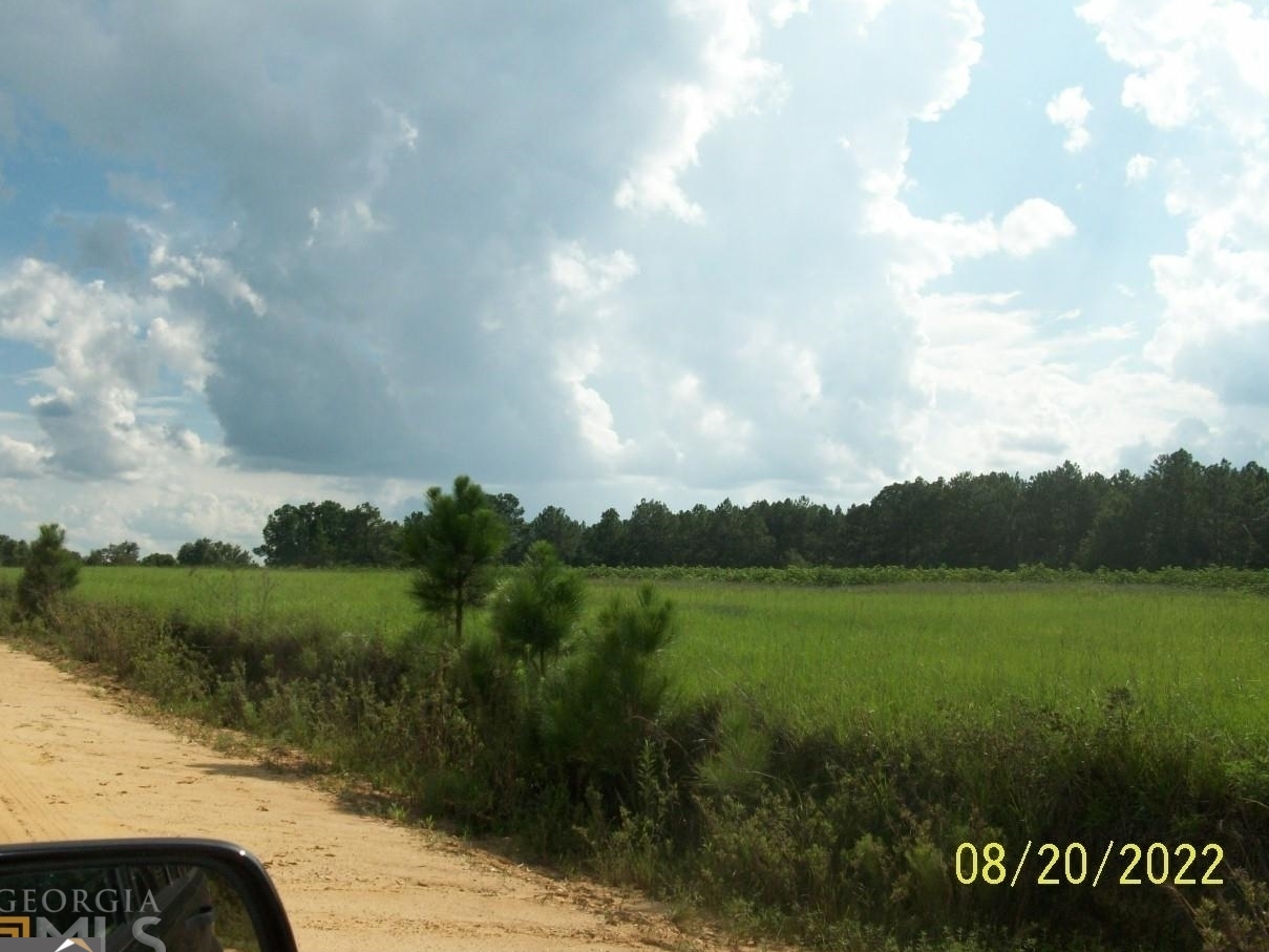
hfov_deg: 51.3
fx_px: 1320
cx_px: 621
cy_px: 484
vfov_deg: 39.7
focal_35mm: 36
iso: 64
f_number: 5.5
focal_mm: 5.7
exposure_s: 1/553
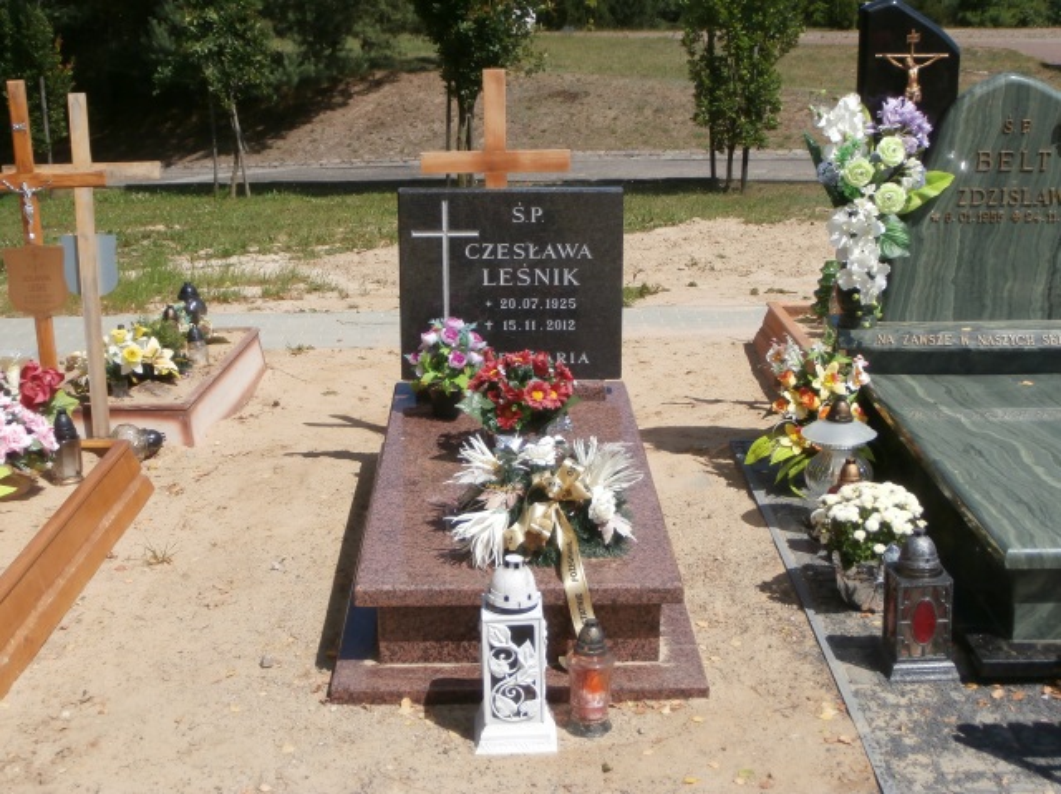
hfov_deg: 40.5
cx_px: 530
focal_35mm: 47
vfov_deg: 30.8
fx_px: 1439
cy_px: 397
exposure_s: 1/1000
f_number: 4.2
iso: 100
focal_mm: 8.29
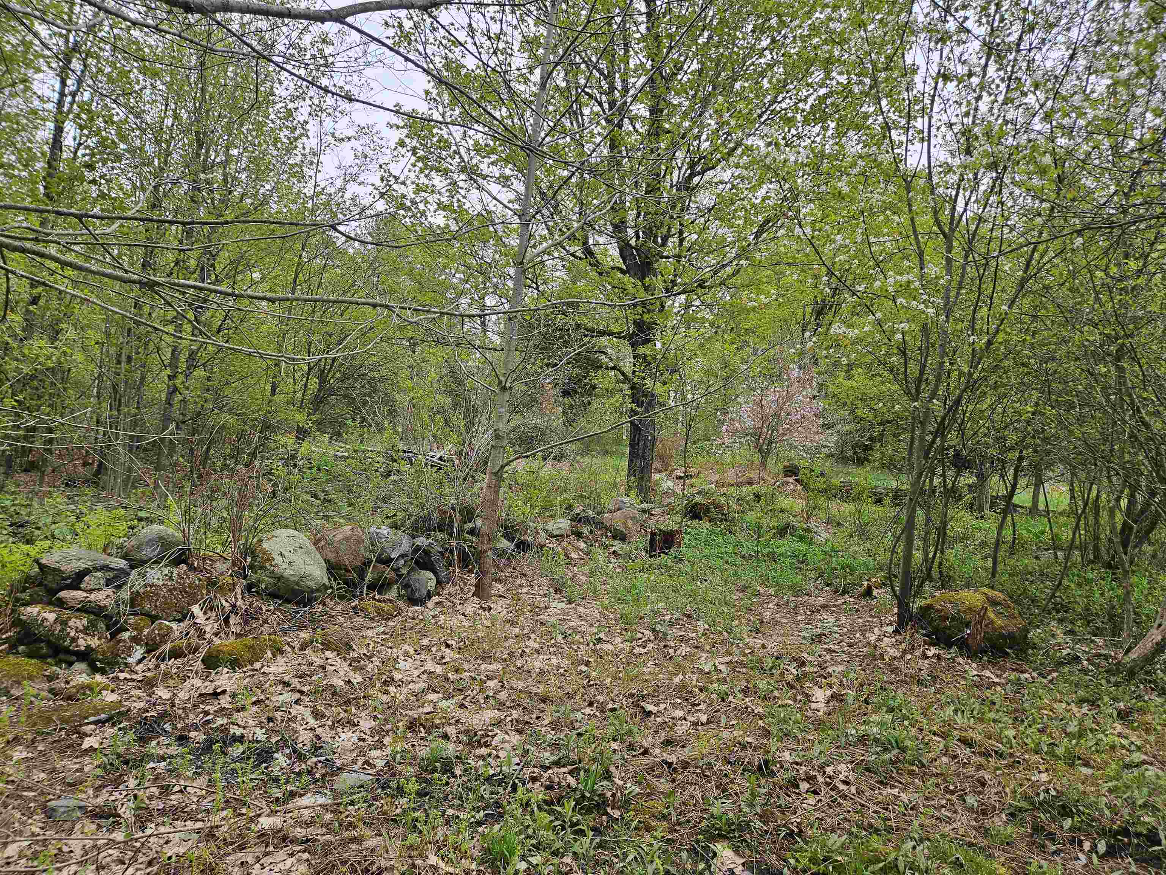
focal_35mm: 23
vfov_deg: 58.9
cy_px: 438
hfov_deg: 73.9
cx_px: 583
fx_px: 775
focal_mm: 5.4
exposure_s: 1/221
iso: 25
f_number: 1.8
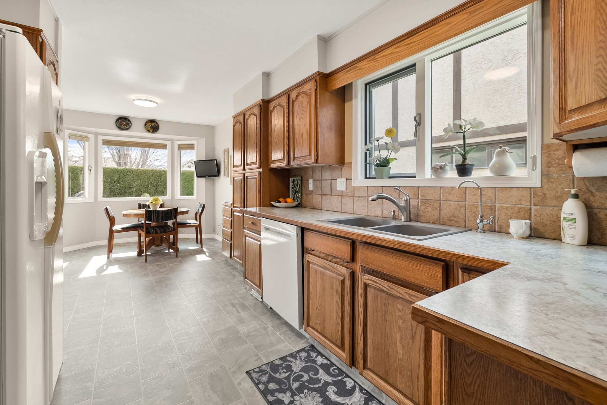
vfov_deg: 77.4
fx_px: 253
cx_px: 304
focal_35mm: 15
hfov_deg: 100.4
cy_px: 202
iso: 100
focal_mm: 10
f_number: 8
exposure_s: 1/6
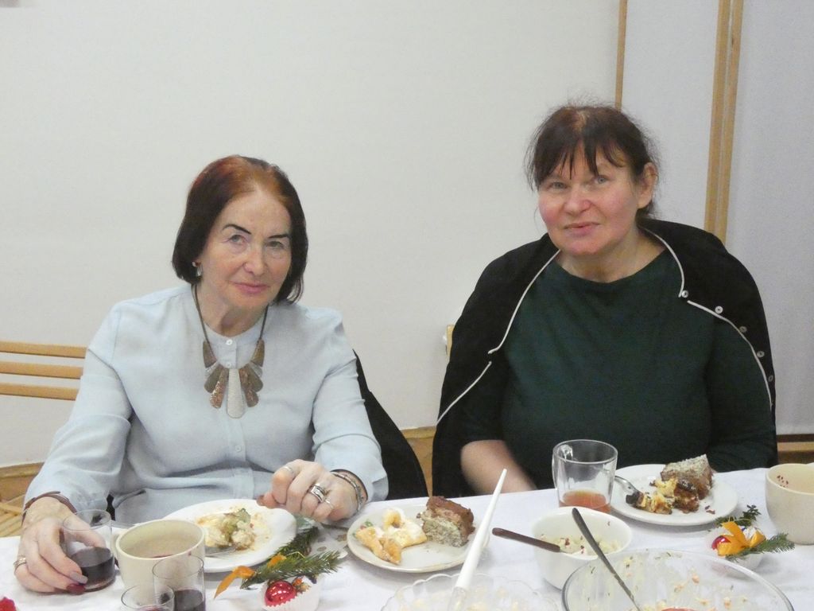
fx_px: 1082
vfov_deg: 31.5
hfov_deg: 41.2
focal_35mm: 46
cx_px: 407
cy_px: 306
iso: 3200
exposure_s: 1/125
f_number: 3.8
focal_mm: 8.2
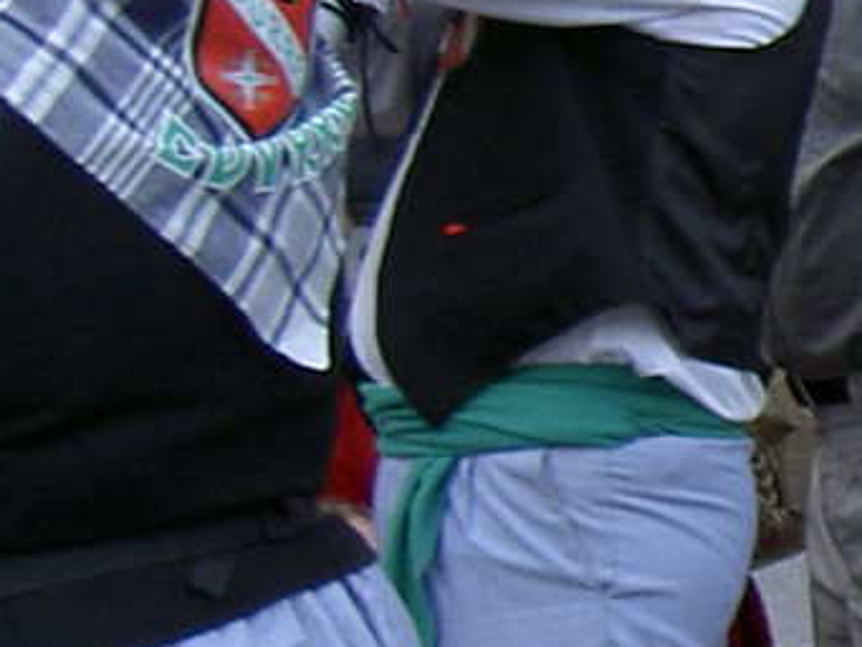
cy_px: 457
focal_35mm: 183
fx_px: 4559
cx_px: 1691
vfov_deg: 8.1
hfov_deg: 10.0
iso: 100
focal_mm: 8
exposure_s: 1/61.7
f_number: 2.8
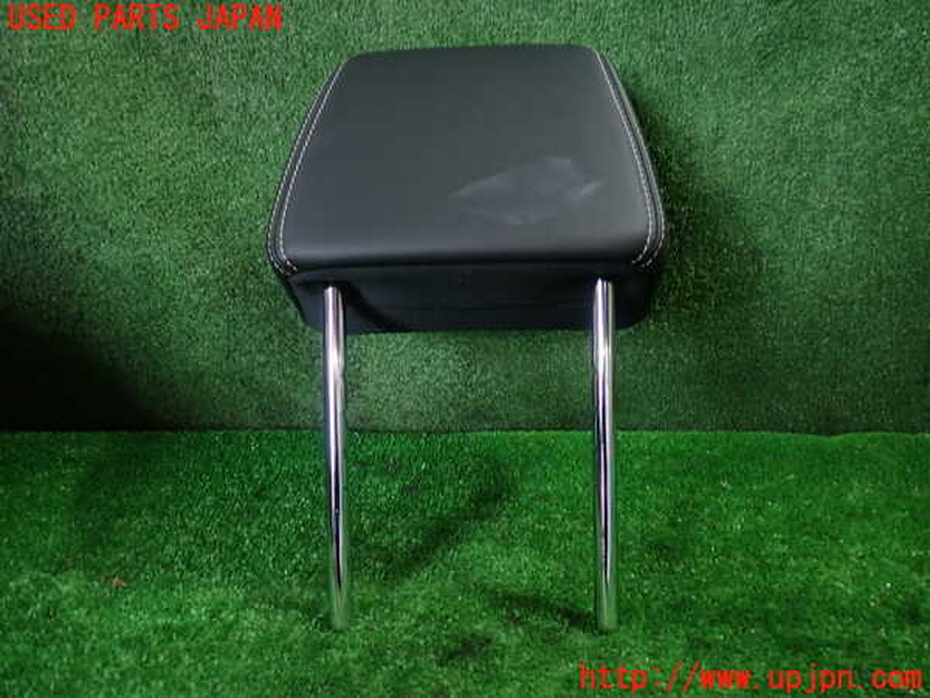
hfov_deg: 60.0
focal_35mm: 30
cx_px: 465
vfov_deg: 46.8
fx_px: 806
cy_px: 349
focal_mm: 5.4
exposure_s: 1/40
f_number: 2.3
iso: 200
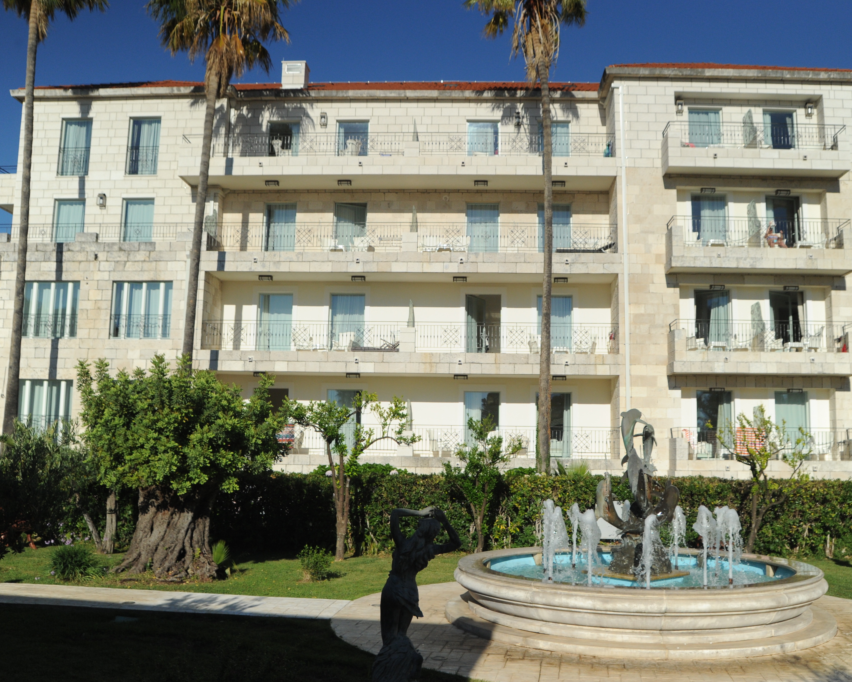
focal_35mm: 35
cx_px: 458
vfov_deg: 42.2
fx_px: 883
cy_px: 341
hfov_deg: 51.5
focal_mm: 31
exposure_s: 1/8000
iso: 1250
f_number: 6.3
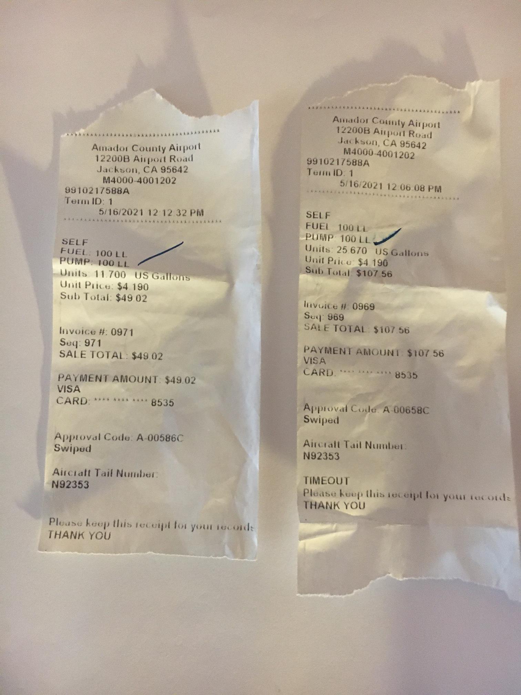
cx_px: 260
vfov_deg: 61.7
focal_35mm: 29
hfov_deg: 48.2
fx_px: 582
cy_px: 348
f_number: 2.2
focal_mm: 4.15
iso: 250
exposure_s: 1/15
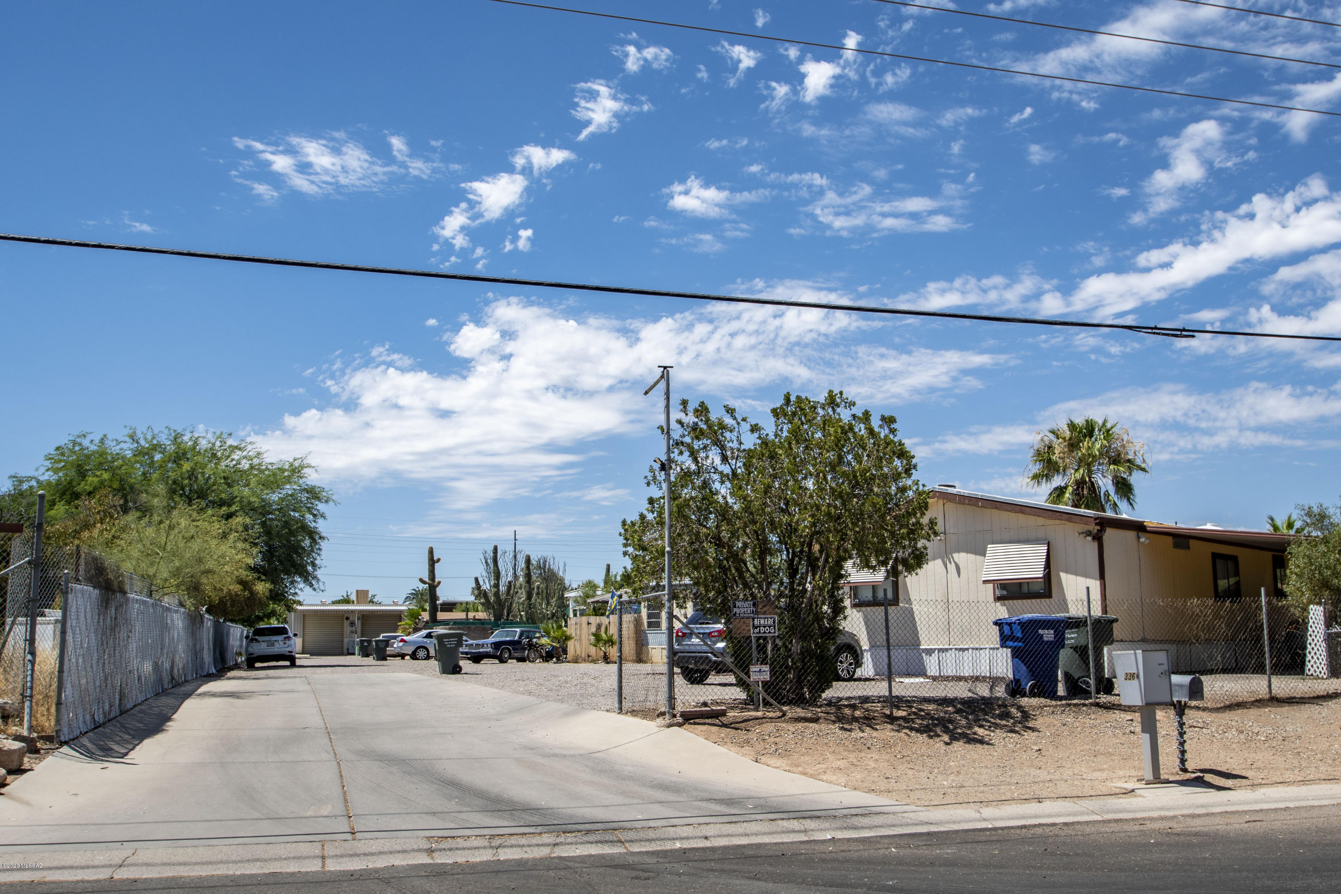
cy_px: 447
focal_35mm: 32
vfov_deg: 41.7
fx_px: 1173
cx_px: 670
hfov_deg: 59.5
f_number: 14
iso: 100
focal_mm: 21
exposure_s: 1/250
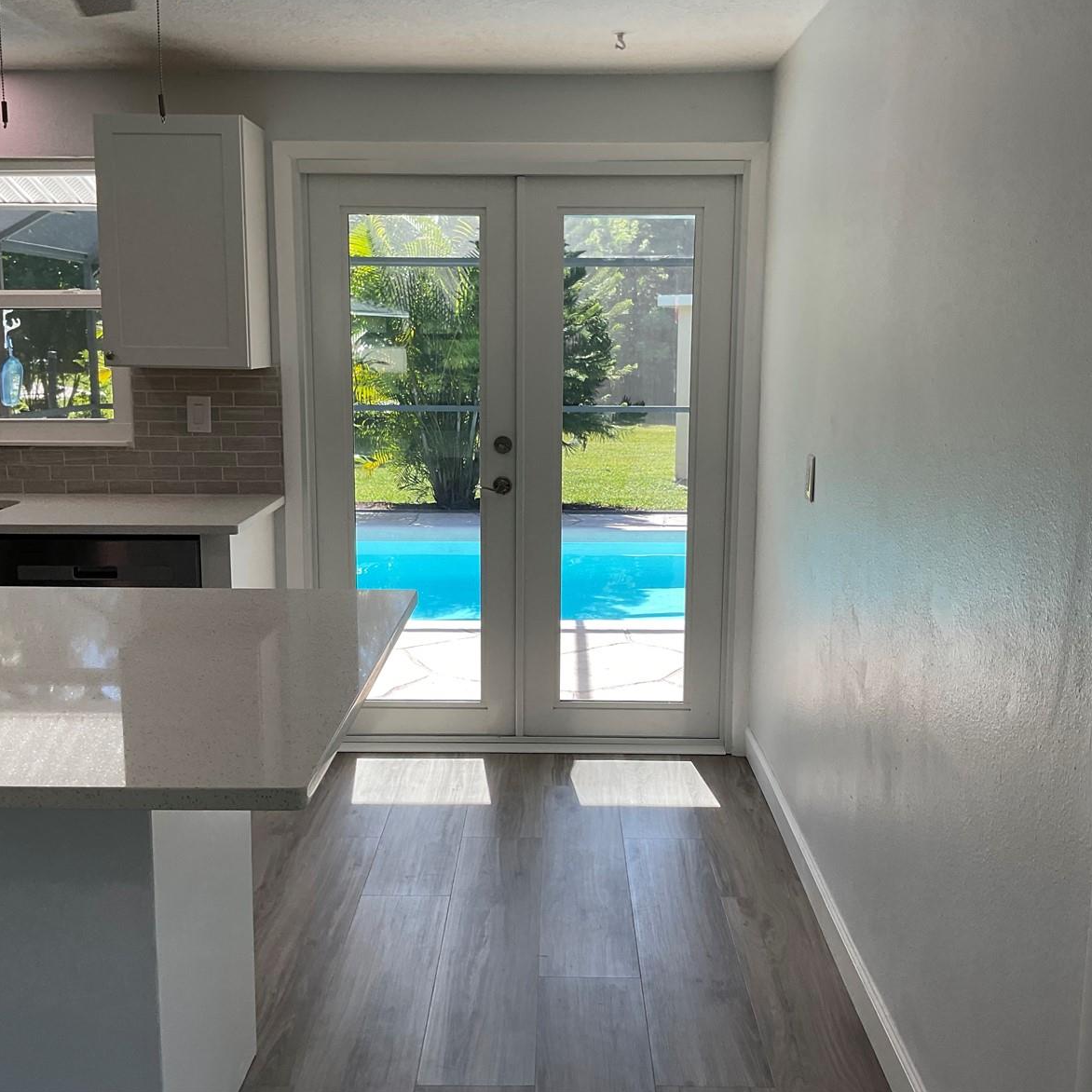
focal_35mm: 35
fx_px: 1249
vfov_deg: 47.2
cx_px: 550
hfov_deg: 47.2
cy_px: 535
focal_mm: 3
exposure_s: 1/120
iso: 20
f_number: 1.8
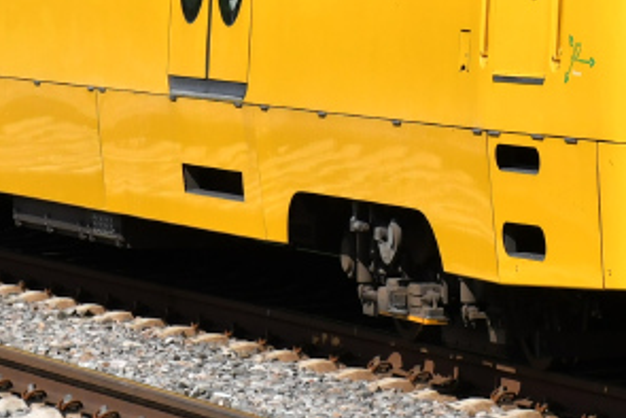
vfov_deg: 3.4
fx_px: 7011
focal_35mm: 403
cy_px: -395
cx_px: 337
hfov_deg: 5.1
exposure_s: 1/2000
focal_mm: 66
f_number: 8
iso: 400
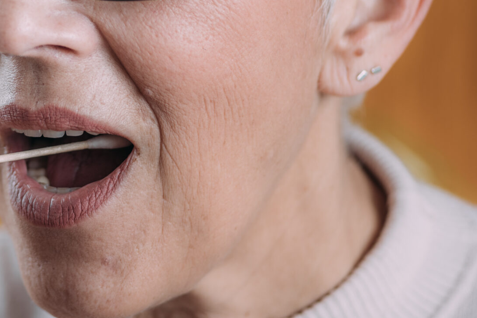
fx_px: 3260
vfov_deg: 5.6
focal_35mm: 246
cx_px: 14
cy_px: 43
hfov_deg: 8.3
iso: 64
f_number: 3
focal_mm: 105
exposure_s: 1/200
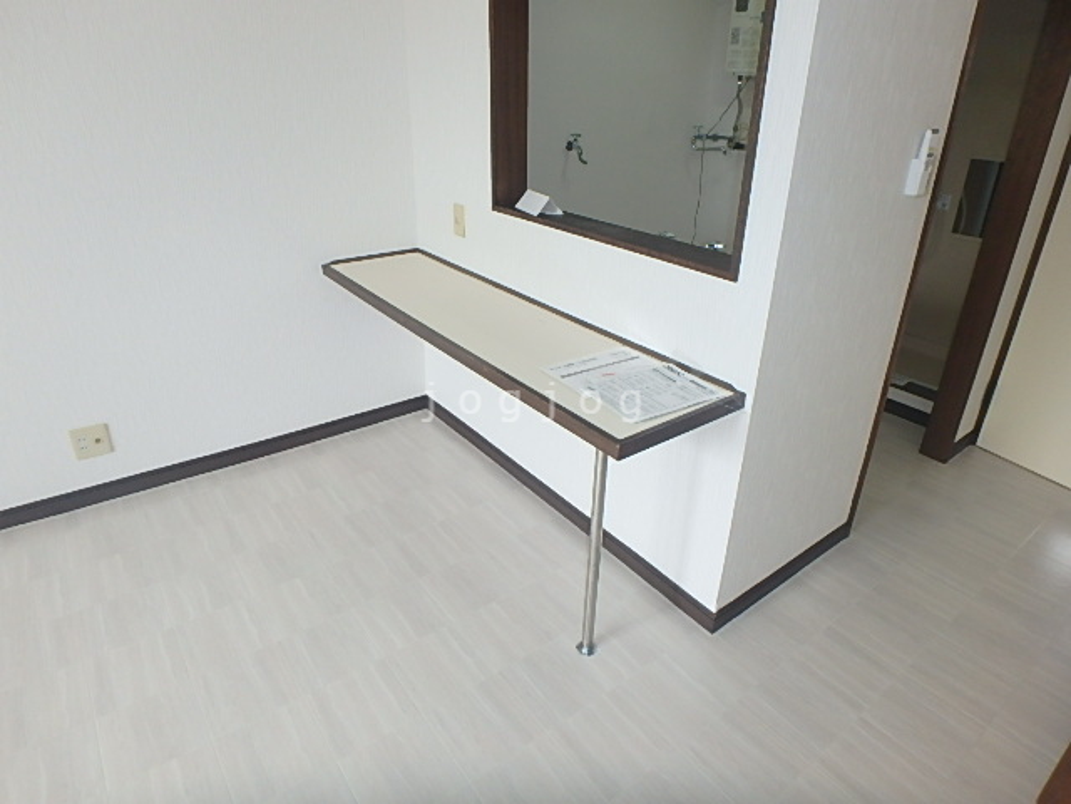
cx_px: 536
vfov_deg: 63.4
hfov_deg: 79.0
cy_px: 402
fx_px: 650
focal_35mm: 21
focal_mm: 3.7
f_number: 3.5
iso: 200
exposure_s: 1/60
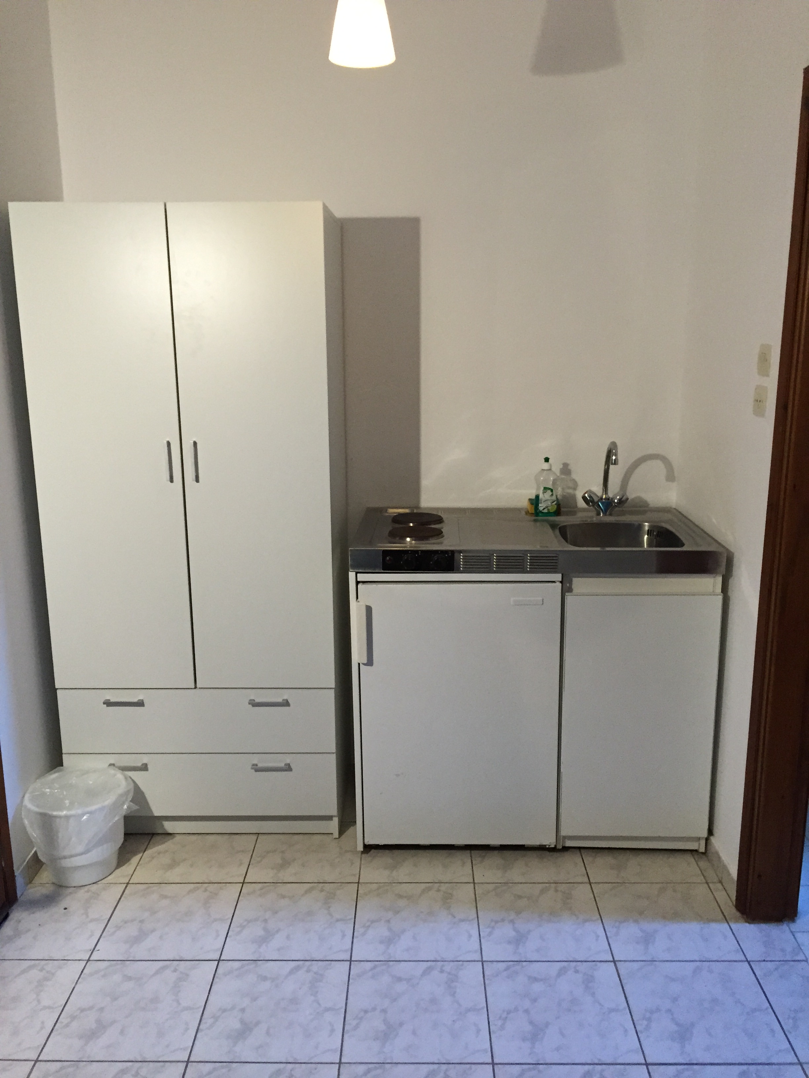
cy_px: 539
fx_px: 904
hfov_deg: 48.2
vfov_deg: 61.7
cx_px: 404
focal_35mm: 29
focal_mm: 4.15
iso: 250
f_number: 2.2
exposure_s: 1/33
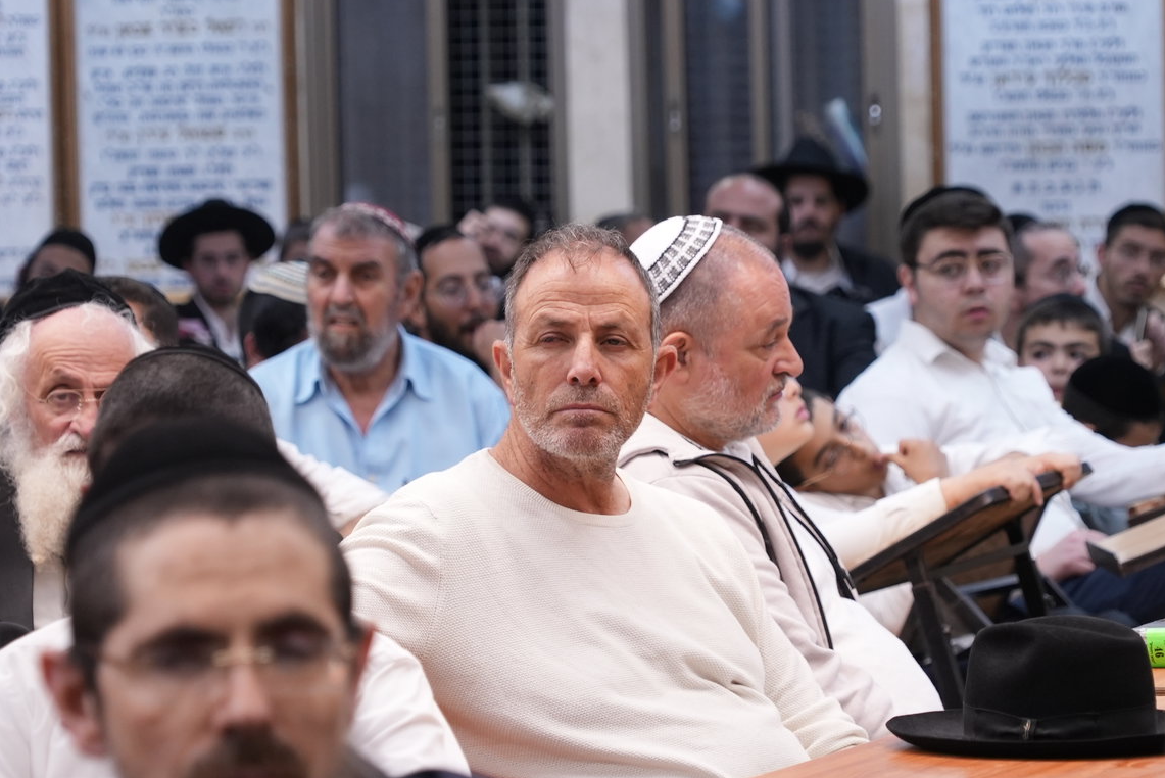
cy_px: 431
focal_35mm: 184
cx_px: 664
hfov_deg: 11.2
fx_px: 5957
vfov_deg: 7.5
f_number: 7.1
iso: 3200
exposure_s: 1/160
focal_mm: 150
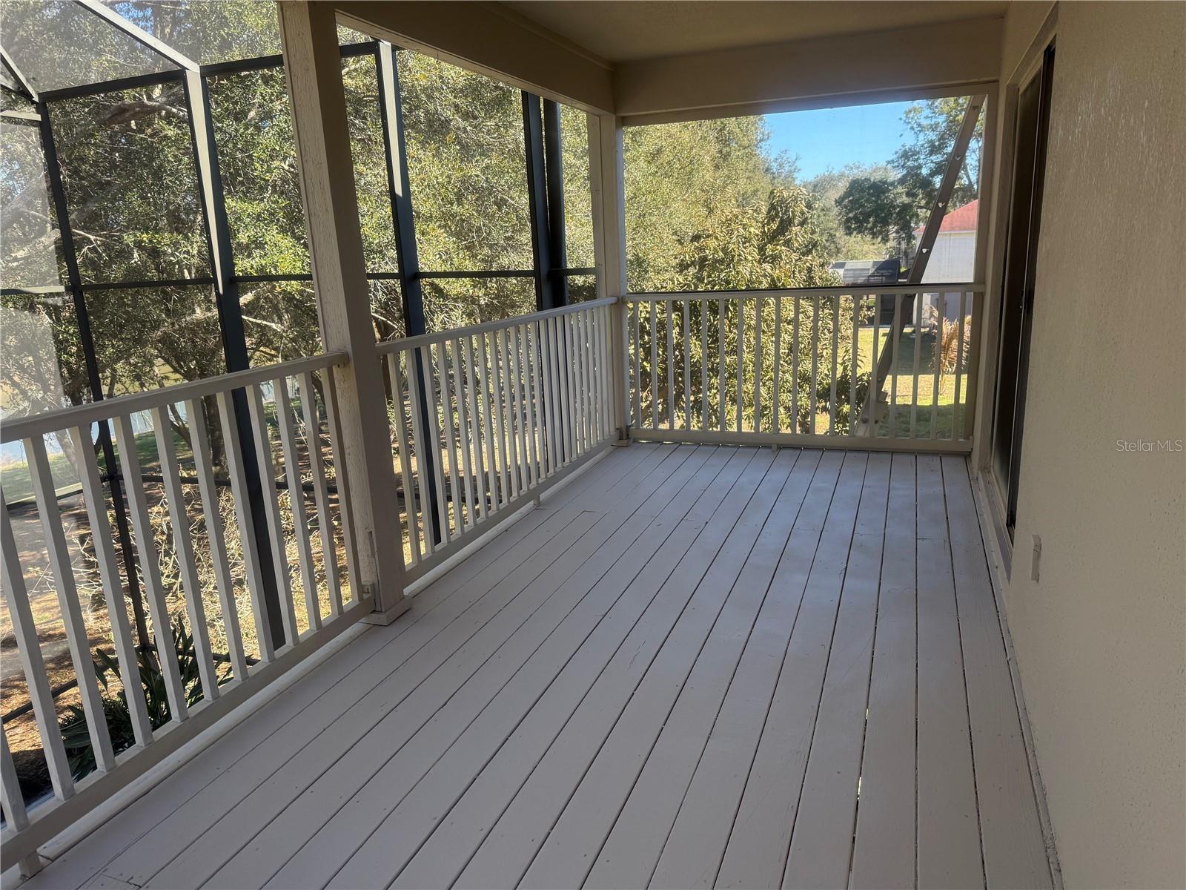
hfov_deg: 71.6
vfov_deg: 56.8
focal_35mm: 24
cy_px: 445
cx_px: 593
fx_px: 822
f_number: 1.78
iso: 100
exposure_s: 1/551
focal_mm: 6.76
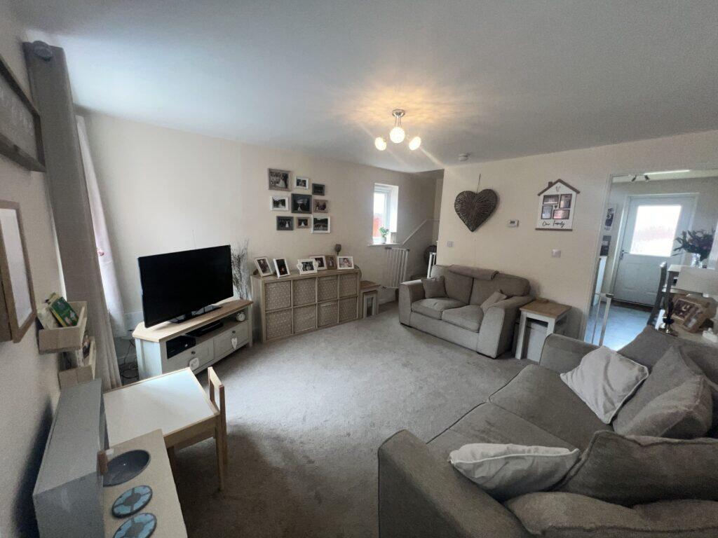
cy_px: 269
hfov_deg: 106.2
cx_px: 359
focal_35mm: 13
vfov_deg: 89.9
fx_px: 270
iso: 80
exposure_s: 1/100
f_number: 1.8
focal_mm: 1.57
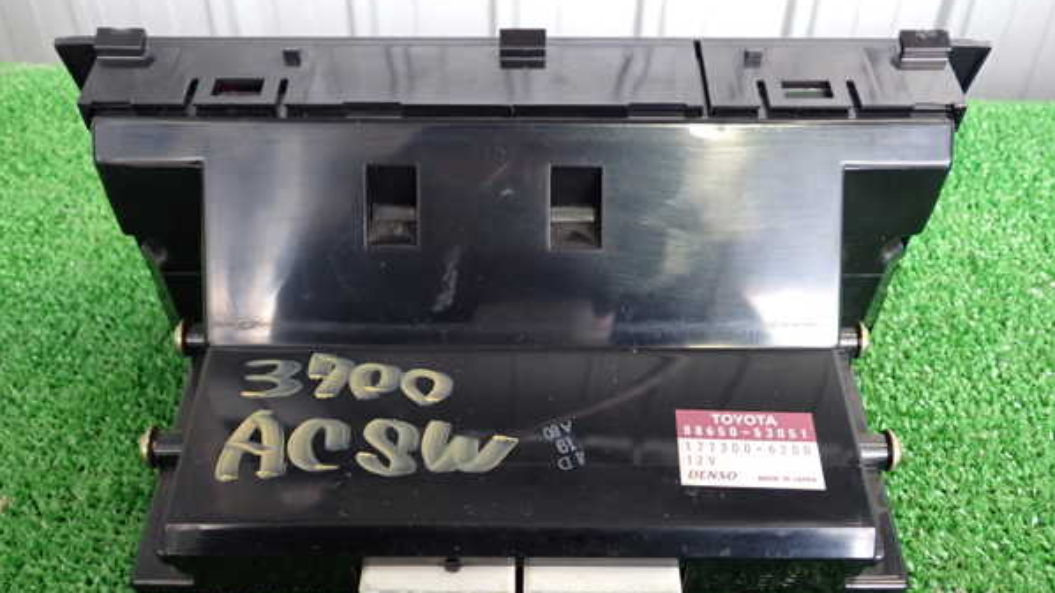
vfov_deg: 33.7
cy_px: 318
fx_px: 979
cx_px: 528
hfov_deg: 56.6
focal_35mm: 35
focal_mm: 5.79
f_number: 2.4
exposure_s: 1/30
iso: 250
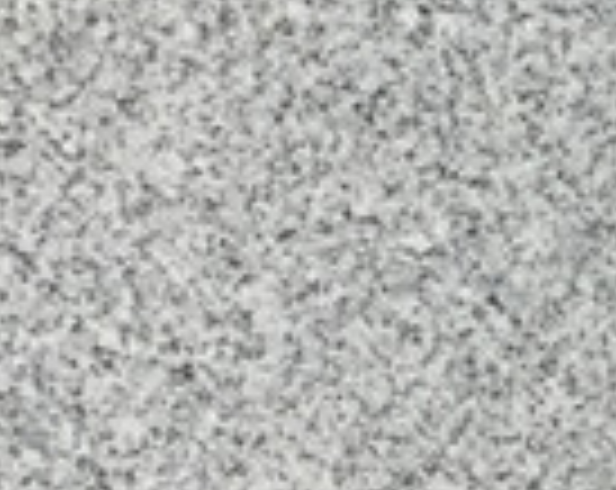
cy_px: 353
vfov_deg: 7.7
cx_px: 1830
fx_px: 3620
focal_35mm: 199
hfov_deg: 8.3
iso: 25
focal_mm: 3.3
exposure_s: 1/116
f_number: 2.4
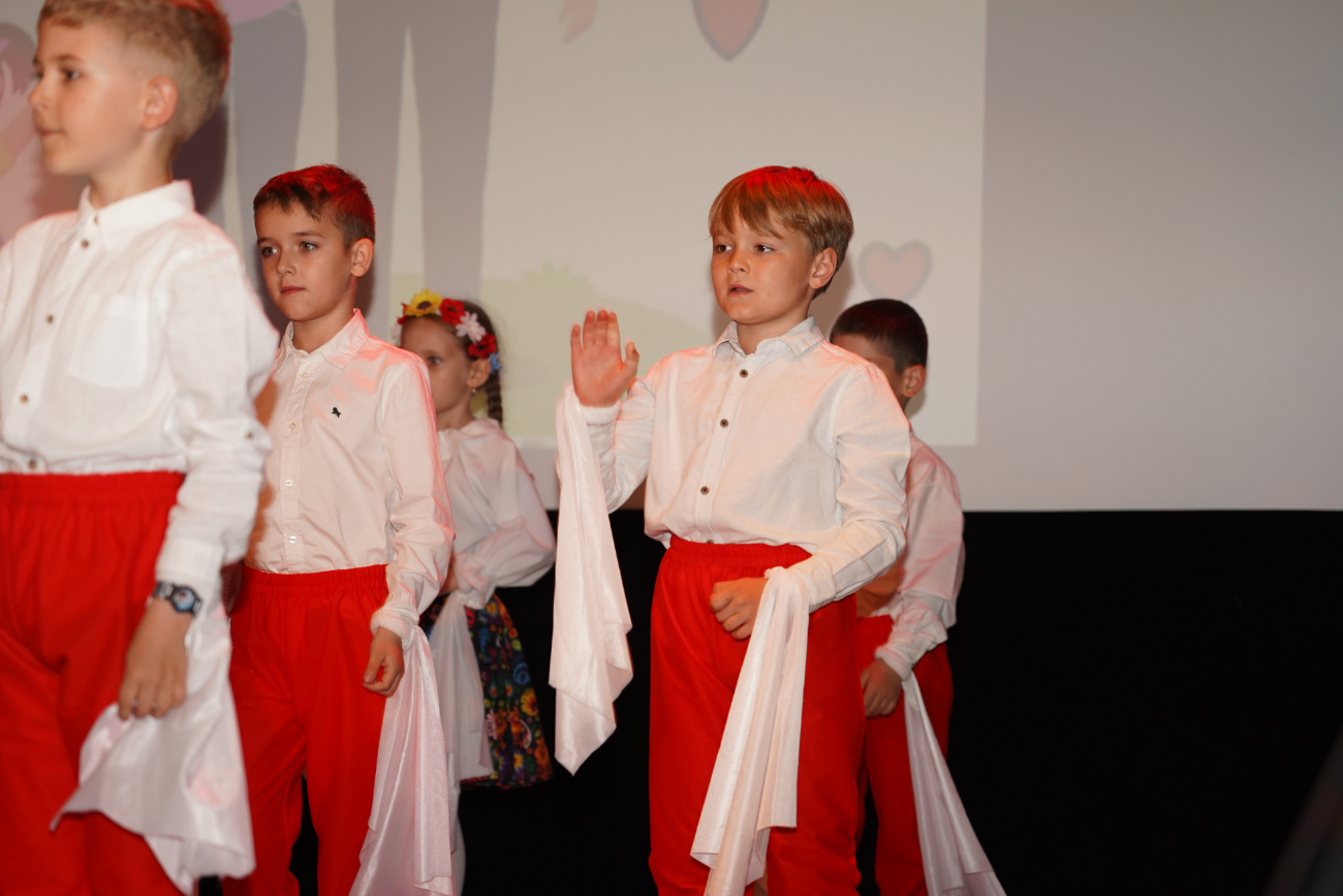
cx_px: 672
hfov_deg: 19.5
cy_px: 448
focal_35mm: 105
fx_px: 3917
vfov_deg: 13.0
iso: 1000
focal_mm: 105
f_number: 4
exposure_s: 1/100
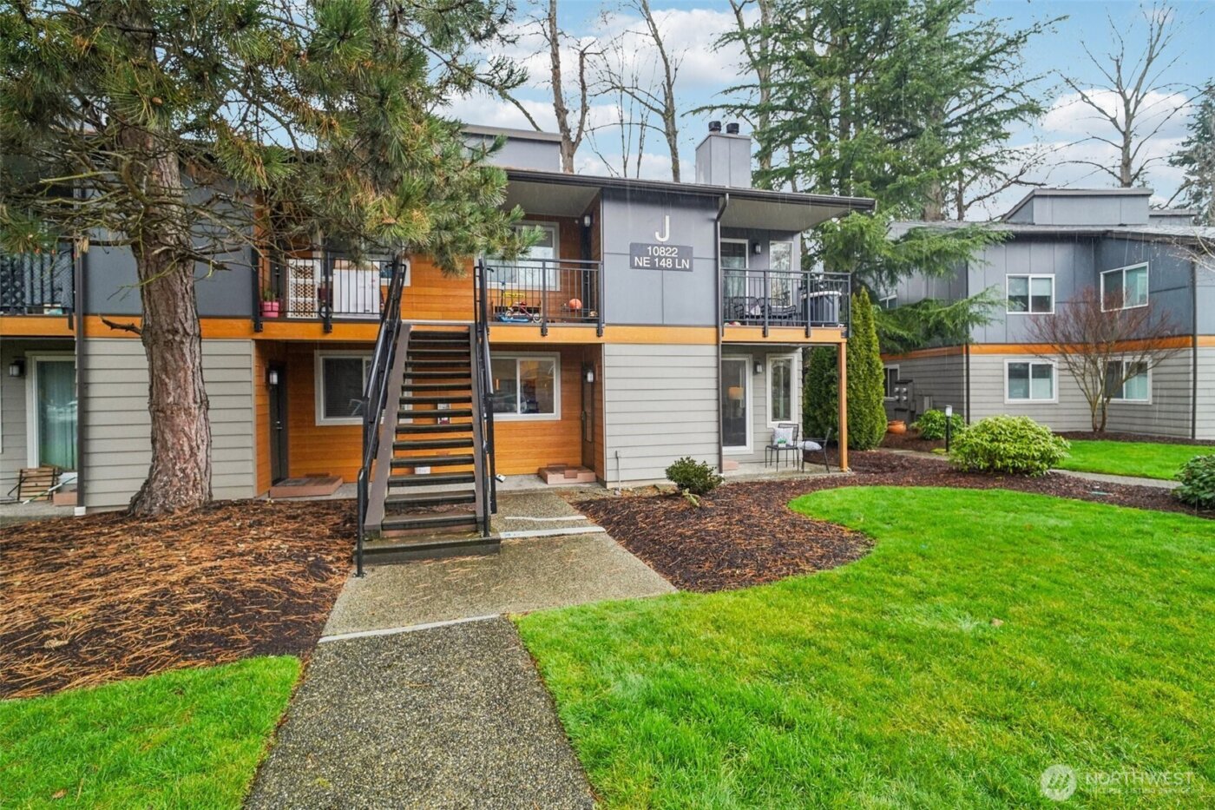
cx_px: 608
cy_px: 405
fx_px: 540
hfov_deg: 96.7
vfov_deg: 73.7
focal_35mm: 16
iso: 1600
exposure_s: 1/125
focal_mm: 16
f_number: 8
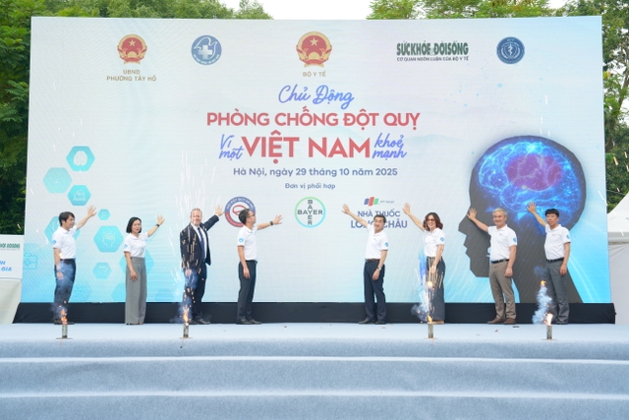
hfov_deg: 41.9
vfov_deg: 28.7
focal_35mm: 47
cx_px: 314
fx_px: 821
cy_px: 210
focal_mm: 47
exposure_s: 1/125
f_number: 5.6
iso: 100
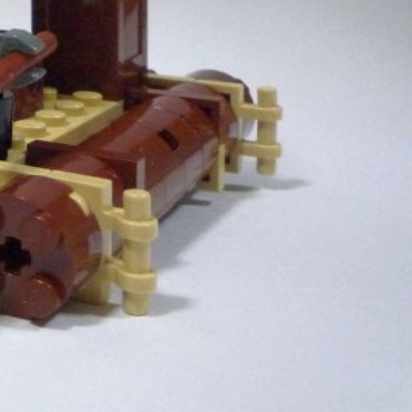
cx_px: -271
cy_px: -53
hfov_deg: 19.2
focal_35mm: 74
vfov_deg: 22.0
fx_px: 996
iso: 320
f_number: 2.8
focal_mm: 4.4
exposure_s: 1/30
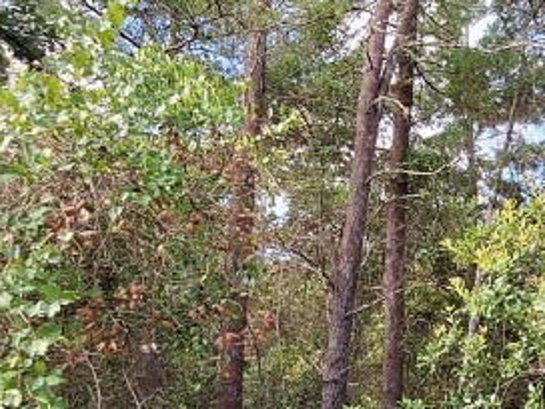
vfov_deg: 29.5
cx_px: 537
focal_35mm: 49
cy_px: 273
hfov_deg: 35.4
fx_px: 771
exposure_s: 1/335
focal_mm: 1.74
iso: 40
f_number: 2.2
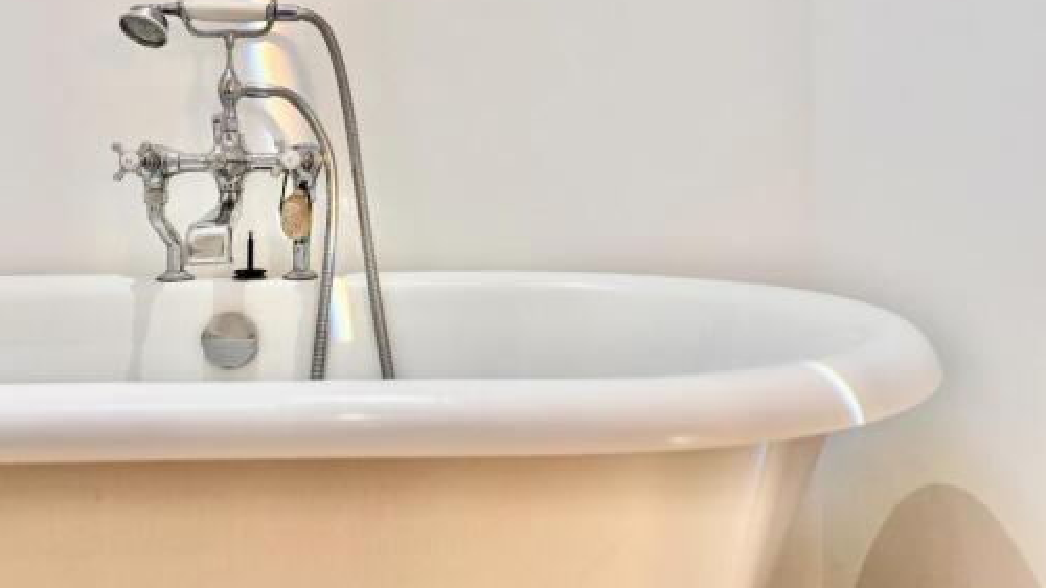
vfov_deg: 35.0
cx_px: 472
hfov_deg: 59.4
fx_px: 915
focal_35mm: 33
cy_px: 158
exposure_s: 1/99
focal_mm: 5.96
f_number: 1.6
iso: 125
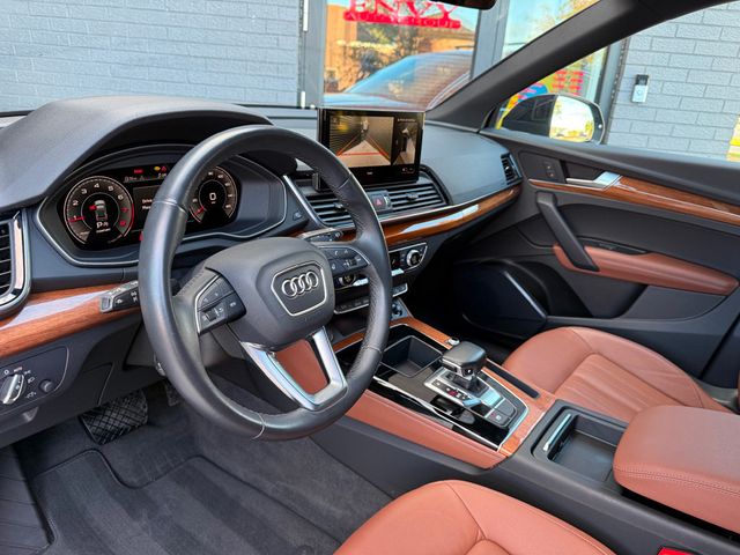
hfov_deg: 71.6
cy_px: 278
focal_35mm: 24
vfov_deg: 56.8
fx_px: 513
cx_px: 370
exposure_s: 1/74
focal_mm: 6.76
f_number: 1.78
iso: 200
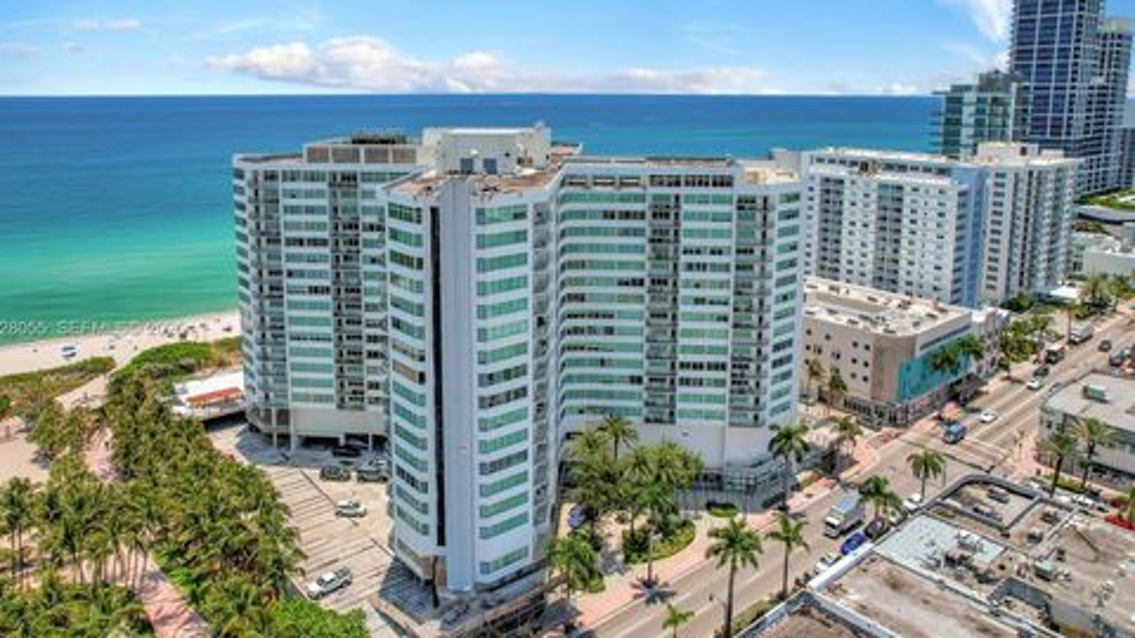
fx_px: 722
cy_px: 330
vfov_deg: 47.7
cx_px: 546
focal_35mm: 24
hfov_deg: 76.3
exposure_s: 1/3000
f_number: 2.8
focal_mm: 8.38
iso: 110
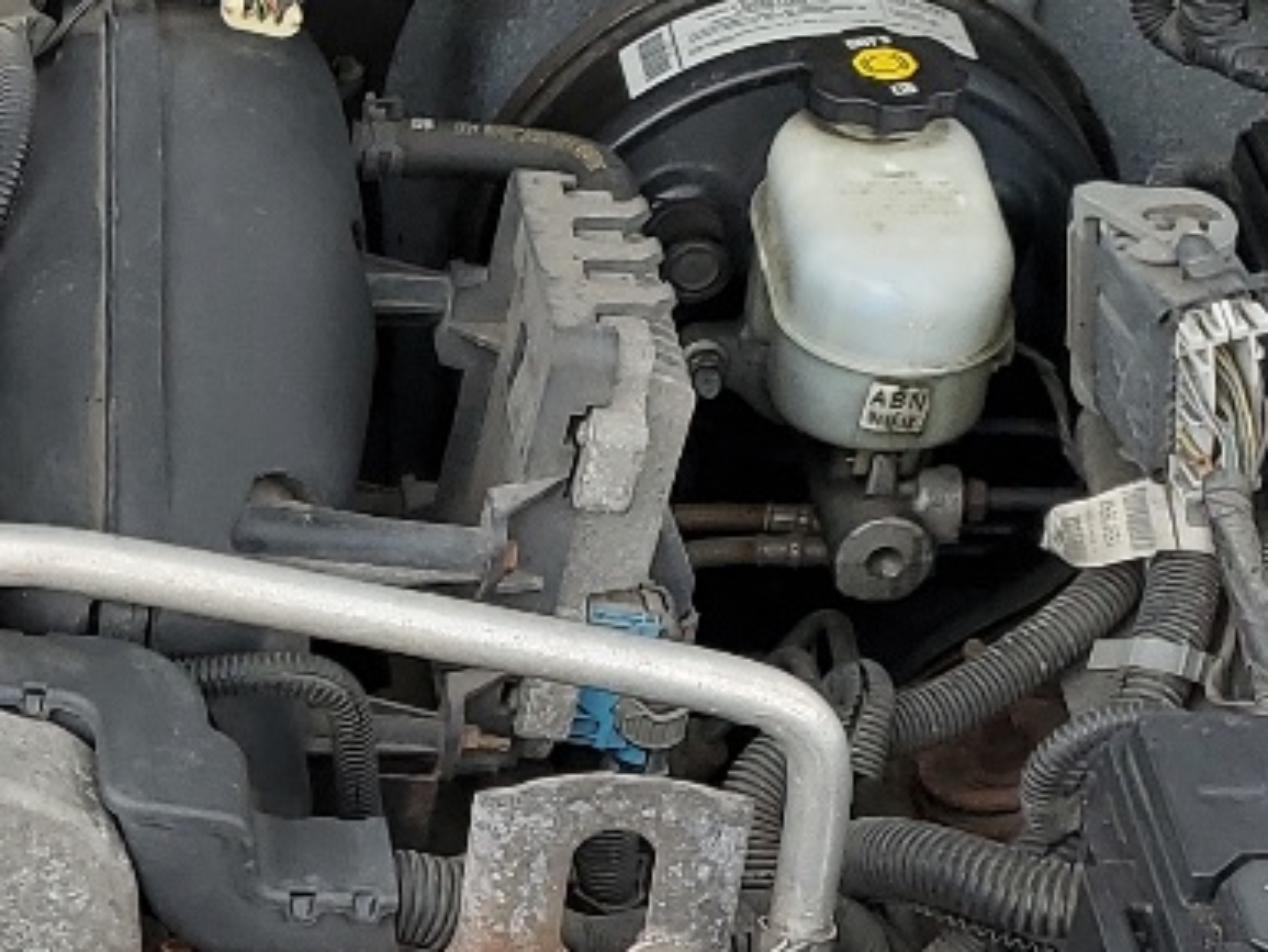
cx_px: -198
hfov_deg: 17.5
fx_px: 3957
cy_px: 860
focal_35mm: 108
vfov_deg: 13.6
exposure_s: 1/217
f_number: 1.5
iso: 50
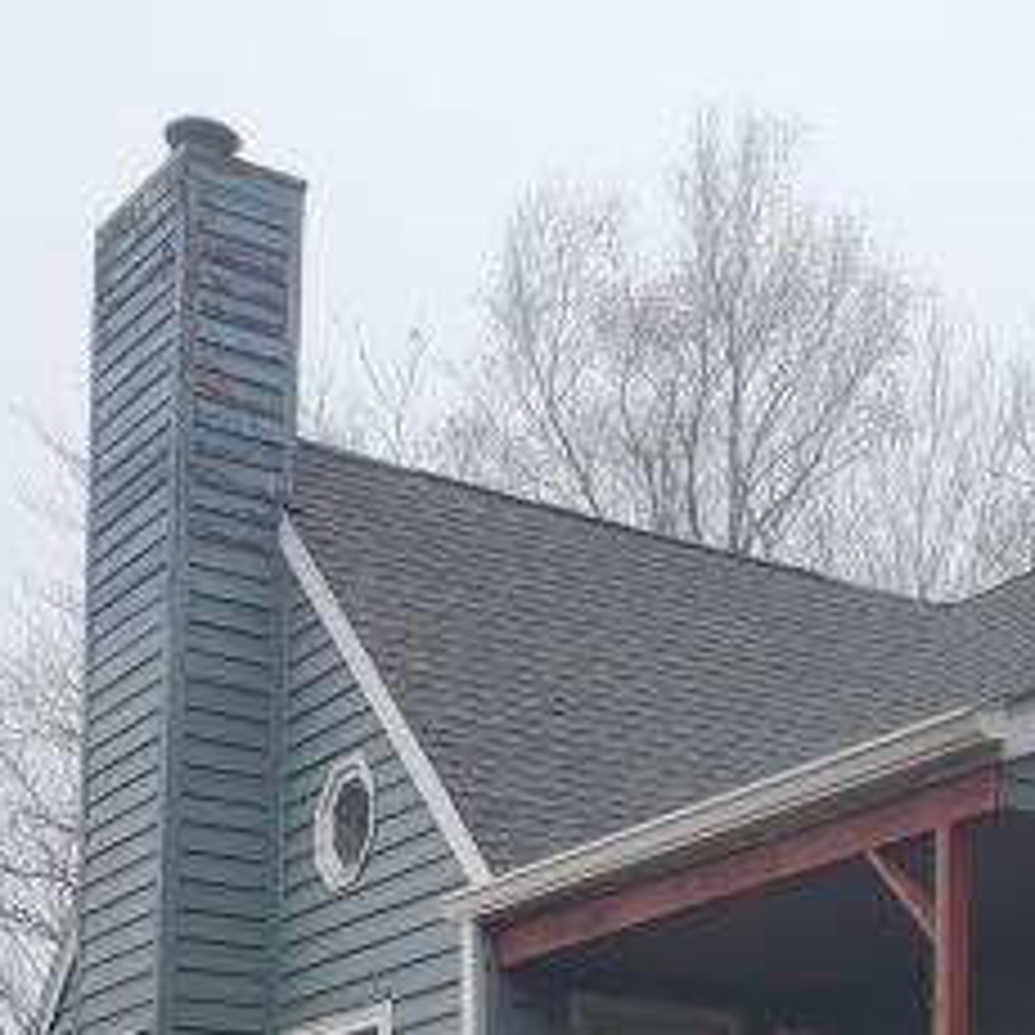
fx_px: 2436
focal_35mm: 72
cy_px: 1107
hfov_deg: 22.8
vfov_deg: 22.7
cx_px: 1089
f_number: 2.4
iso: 50
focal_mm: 4.3
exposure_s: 1/207
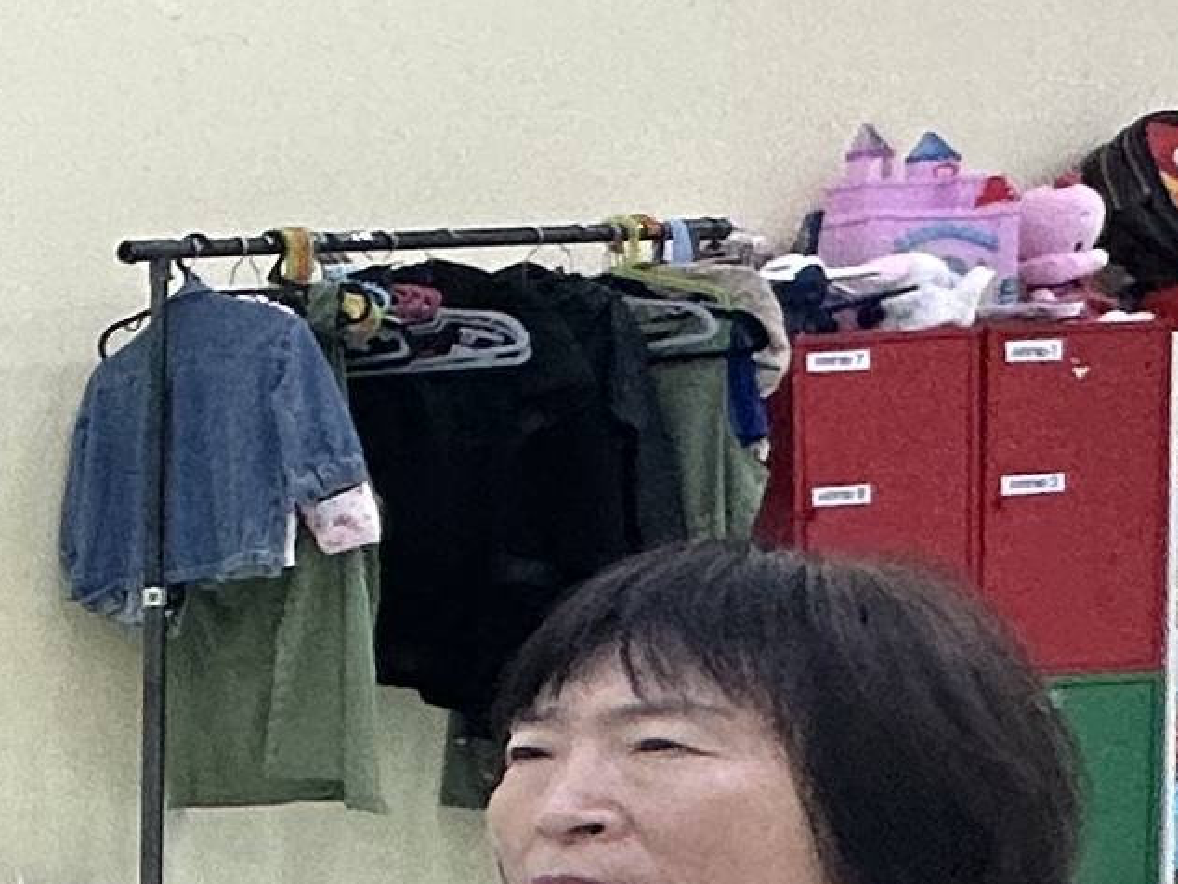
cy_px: 986
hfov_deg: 13.3
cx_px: -1916
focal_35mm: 89
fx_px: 3030
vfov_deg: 16.1
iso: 125
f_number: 2.2
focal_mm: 2.22
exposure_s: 1/120
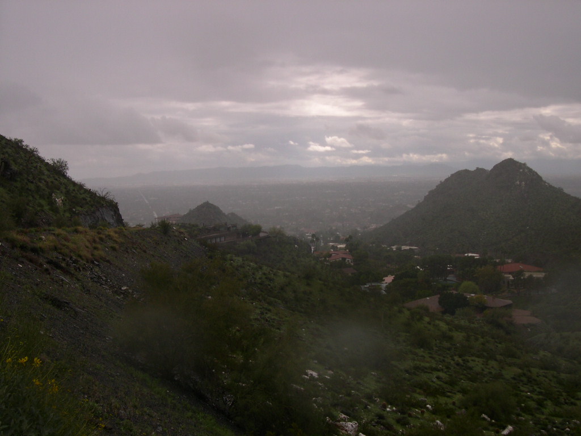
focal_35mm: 38
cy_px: 218
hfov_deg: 49.0
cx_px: 290
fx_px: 638
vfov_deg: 37.7
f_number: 7.6
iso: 100
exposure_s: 1/146
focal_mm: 8
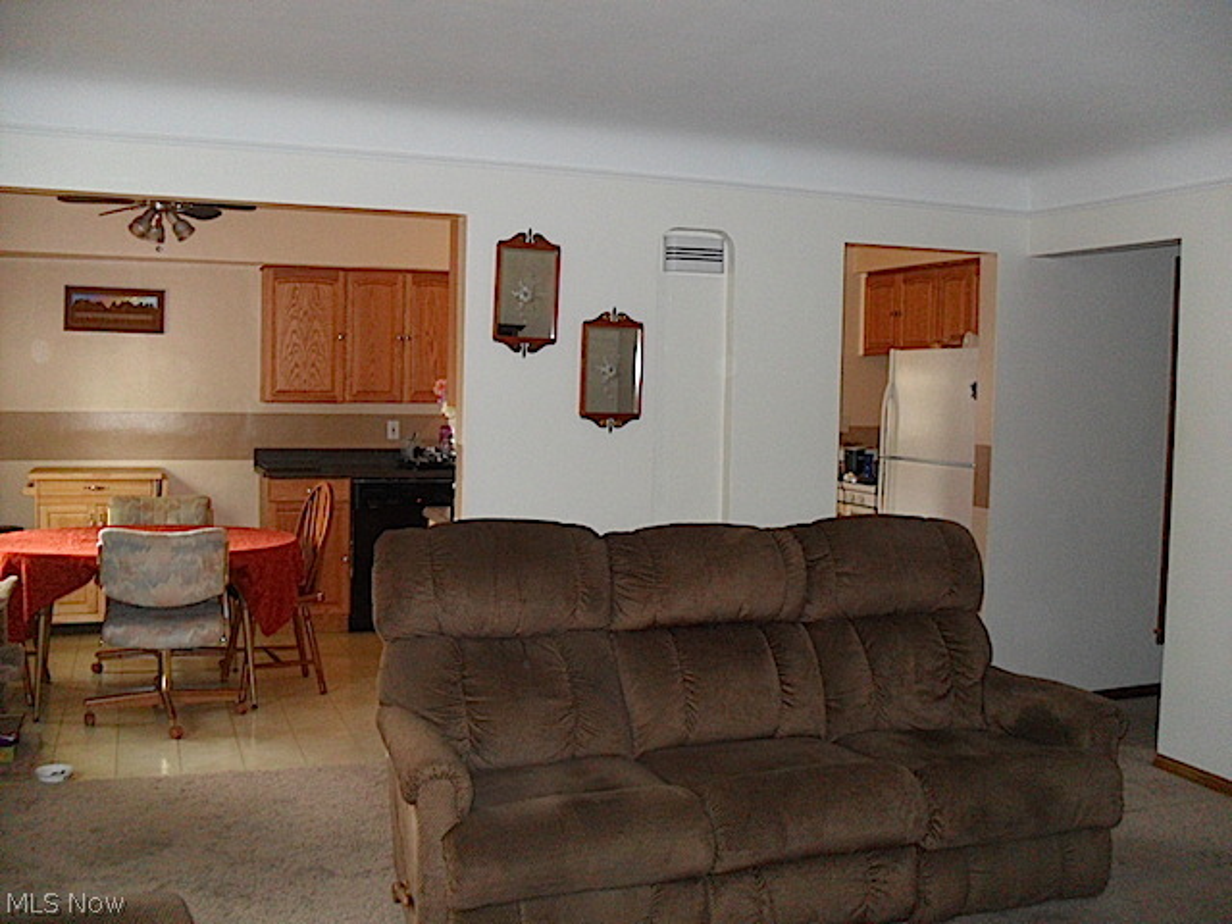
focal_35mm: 35
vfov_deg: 40.7
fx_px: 1246
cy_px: 462
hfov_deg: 52.6
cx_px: 616
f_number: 3
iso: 240
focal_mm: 6.3
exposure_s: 1/45
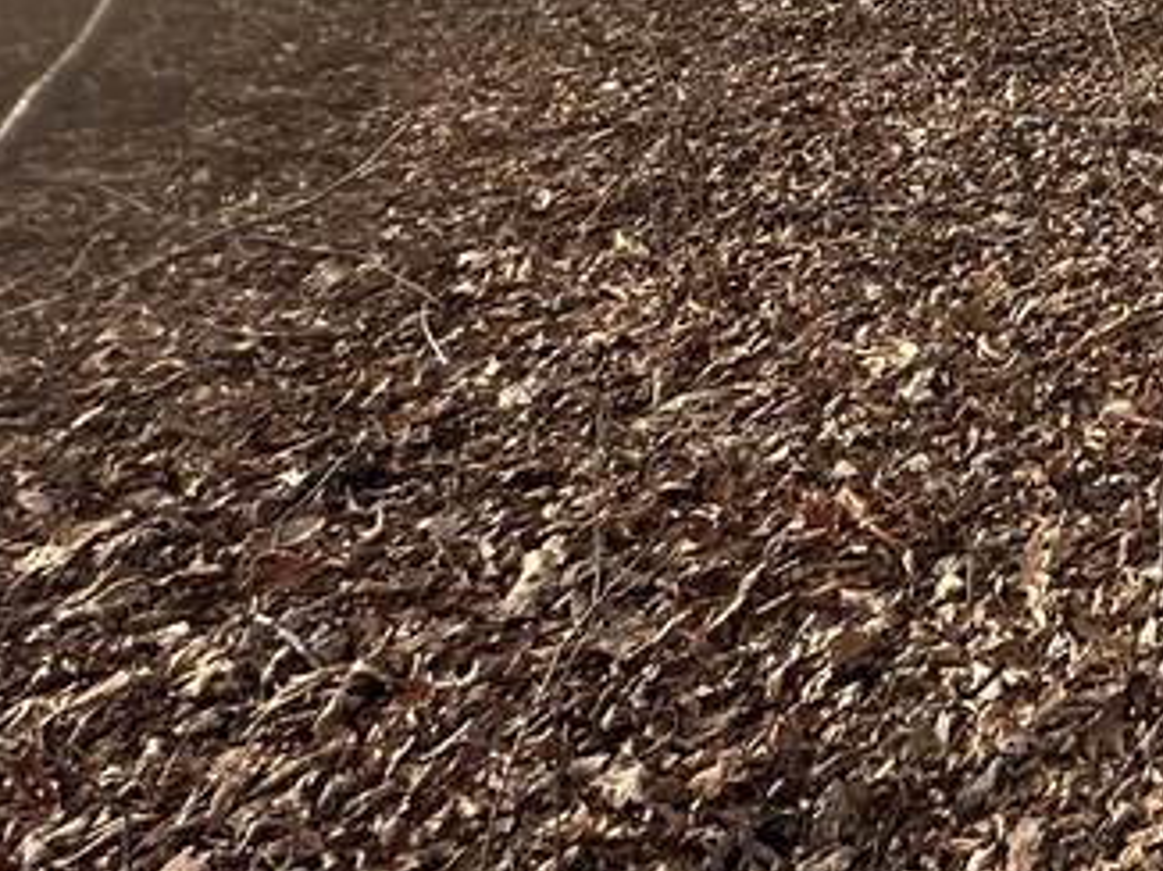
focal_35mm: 55
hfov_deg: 23.8
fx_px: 1846
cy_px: -328
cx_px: 1926
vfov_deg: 22.9
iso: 40
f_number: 2.2
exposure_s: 1/176
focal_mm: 2.22
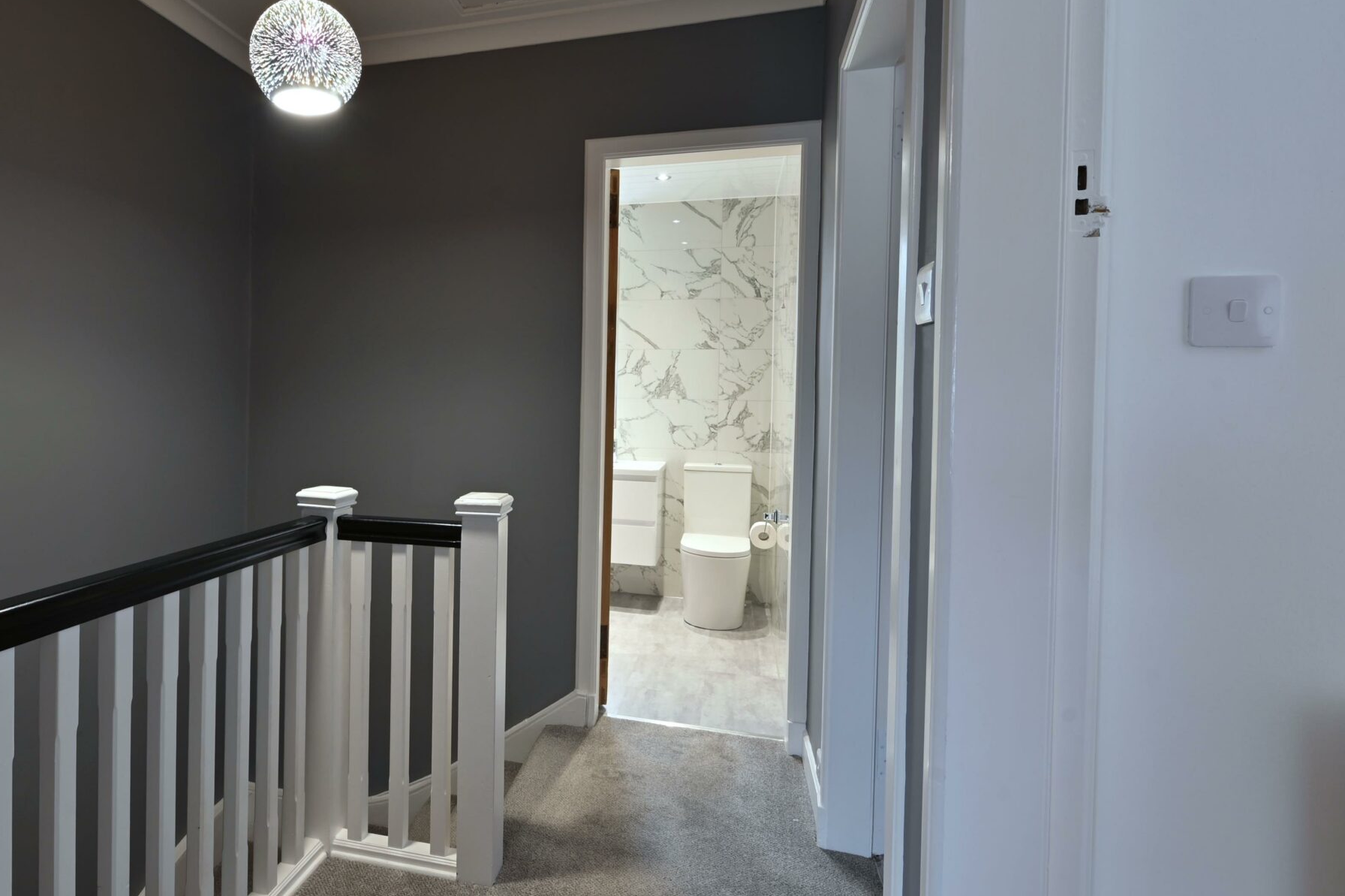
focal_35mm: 20
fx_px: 747
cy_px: 408
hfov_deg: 82.1
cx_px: 486
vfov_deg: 61.8
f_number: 10
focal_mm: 14
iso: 125
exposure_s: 1/1.6
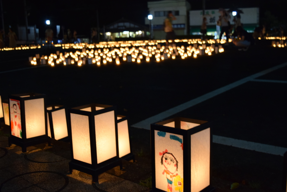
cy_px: 96
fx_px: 323
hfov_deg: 47.9
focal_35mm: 40
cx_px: 144
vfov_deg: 33.0
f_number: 4
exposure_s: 1/15
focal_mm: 27
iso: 1600
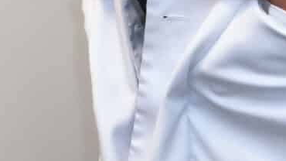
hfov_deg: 7.8
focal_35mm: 254
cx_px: -422
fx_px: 1926
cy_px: -345
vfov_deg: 4.6
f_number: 3.5
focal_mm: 35
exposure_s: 1/100
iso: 320
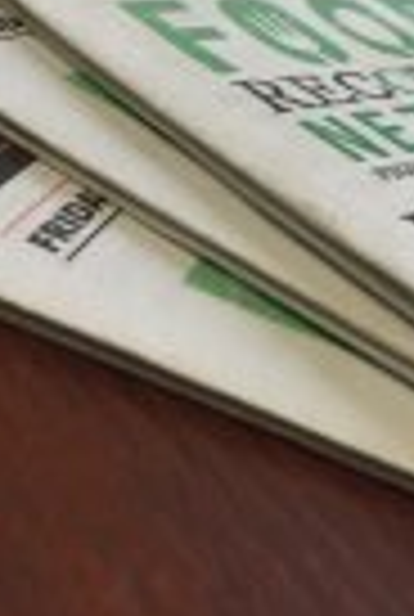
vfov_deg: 24.7
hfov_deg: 17.3
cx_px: 302
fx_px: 1356
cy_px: 40
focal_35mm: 79
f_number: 2.2
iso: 50
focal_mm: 4.15
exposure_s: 1/120
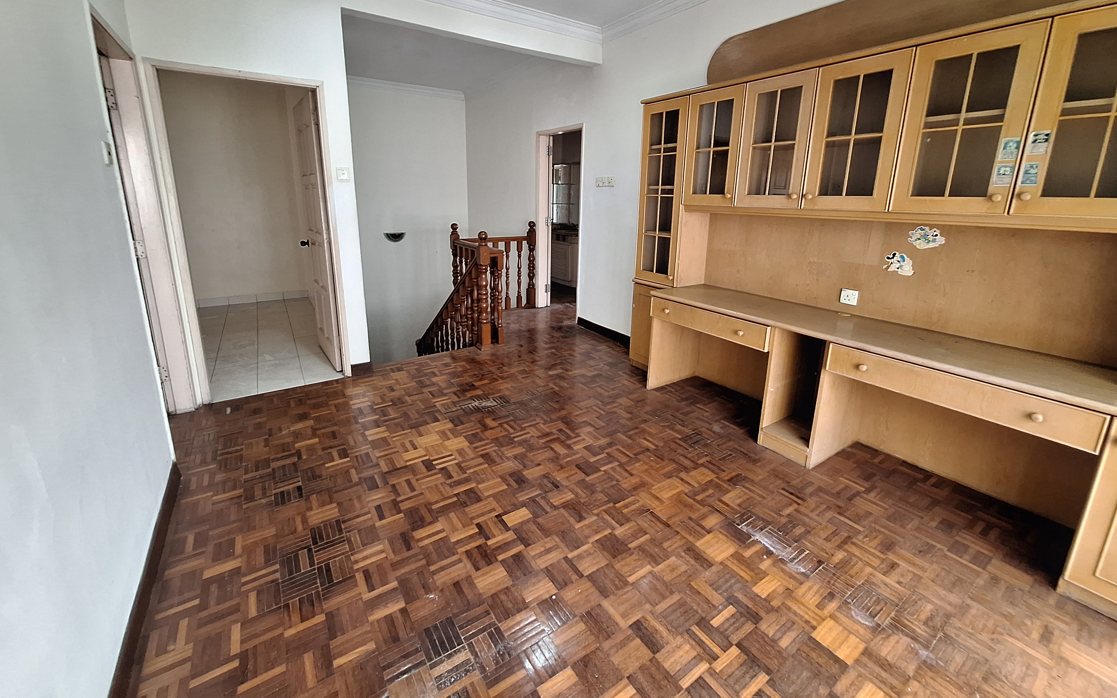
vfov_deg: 78.0
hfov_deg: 105.3
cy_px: 290
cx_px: 567
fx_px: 426
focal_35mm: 14
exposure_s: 1/50
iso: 200
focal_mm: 1.74
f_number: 2.2
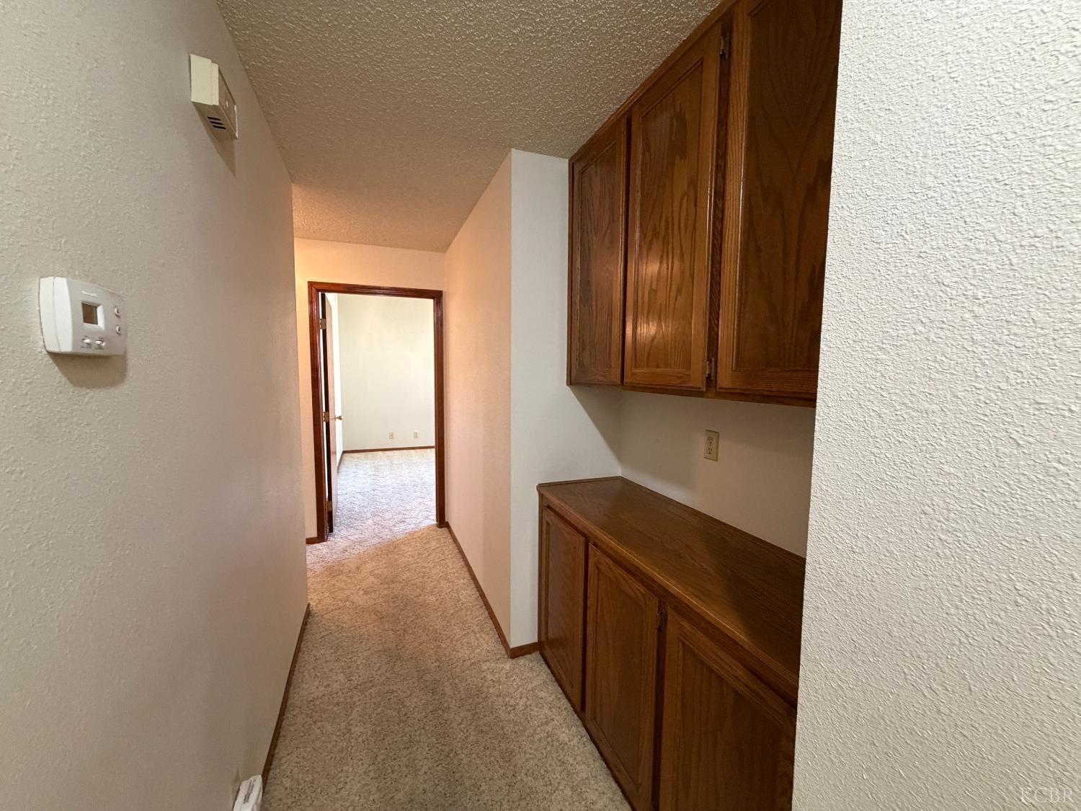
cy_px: 406
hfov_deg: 102.1
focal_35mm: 14
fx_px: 437
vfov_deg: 85.7
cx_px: 540
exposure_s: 1/60
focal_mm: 2.22
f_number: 2.2
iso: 500
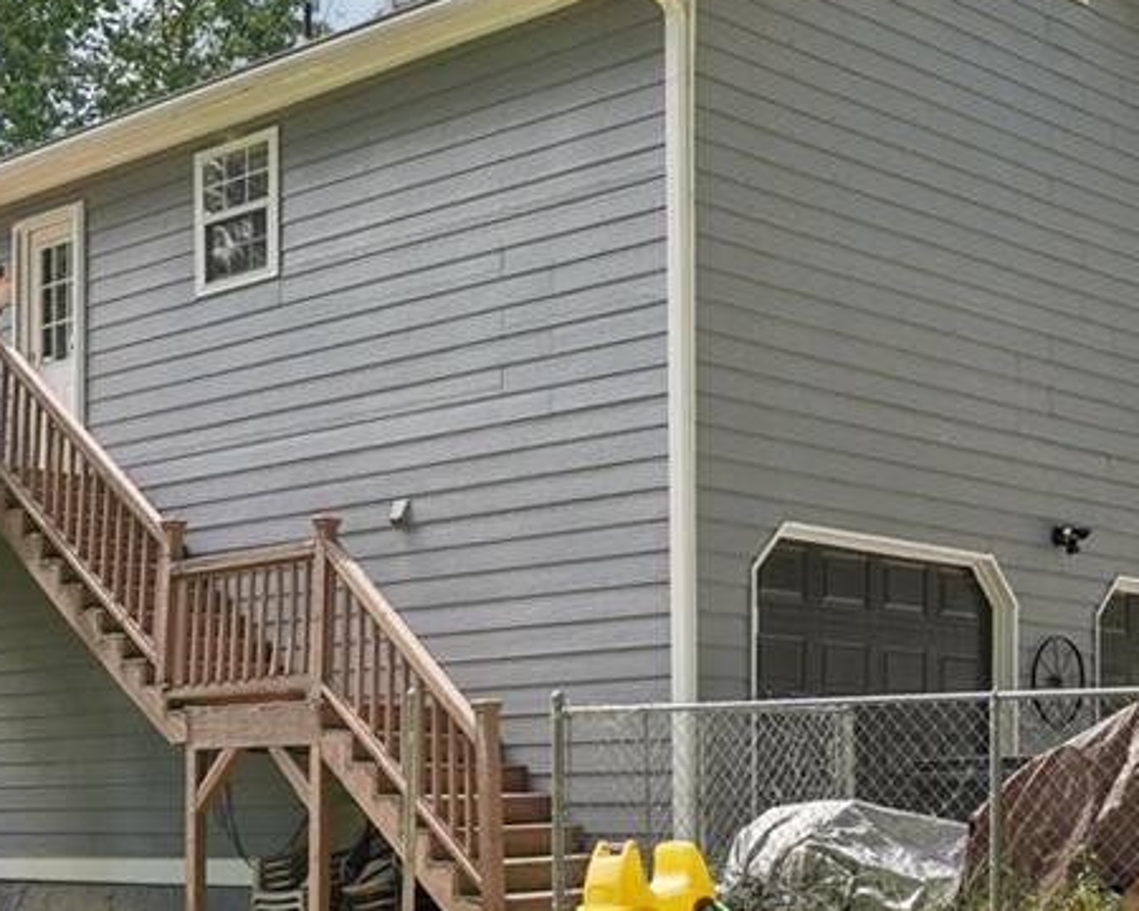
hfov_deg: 29.4
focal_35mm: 64
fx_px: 2157
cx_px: 410
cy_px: 502
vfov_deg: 23.8
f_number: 8
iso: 800
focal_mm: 30
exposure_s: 1/800
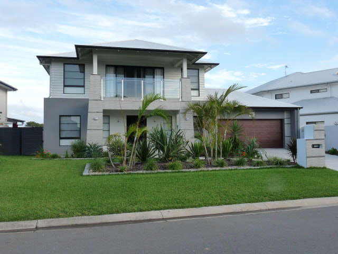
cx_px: 169
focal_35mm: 32
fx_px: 312
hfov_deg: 56.8
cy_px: 127
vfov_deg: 44.2
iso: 160
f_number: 4.5
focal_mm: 4.8
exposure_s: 1/200
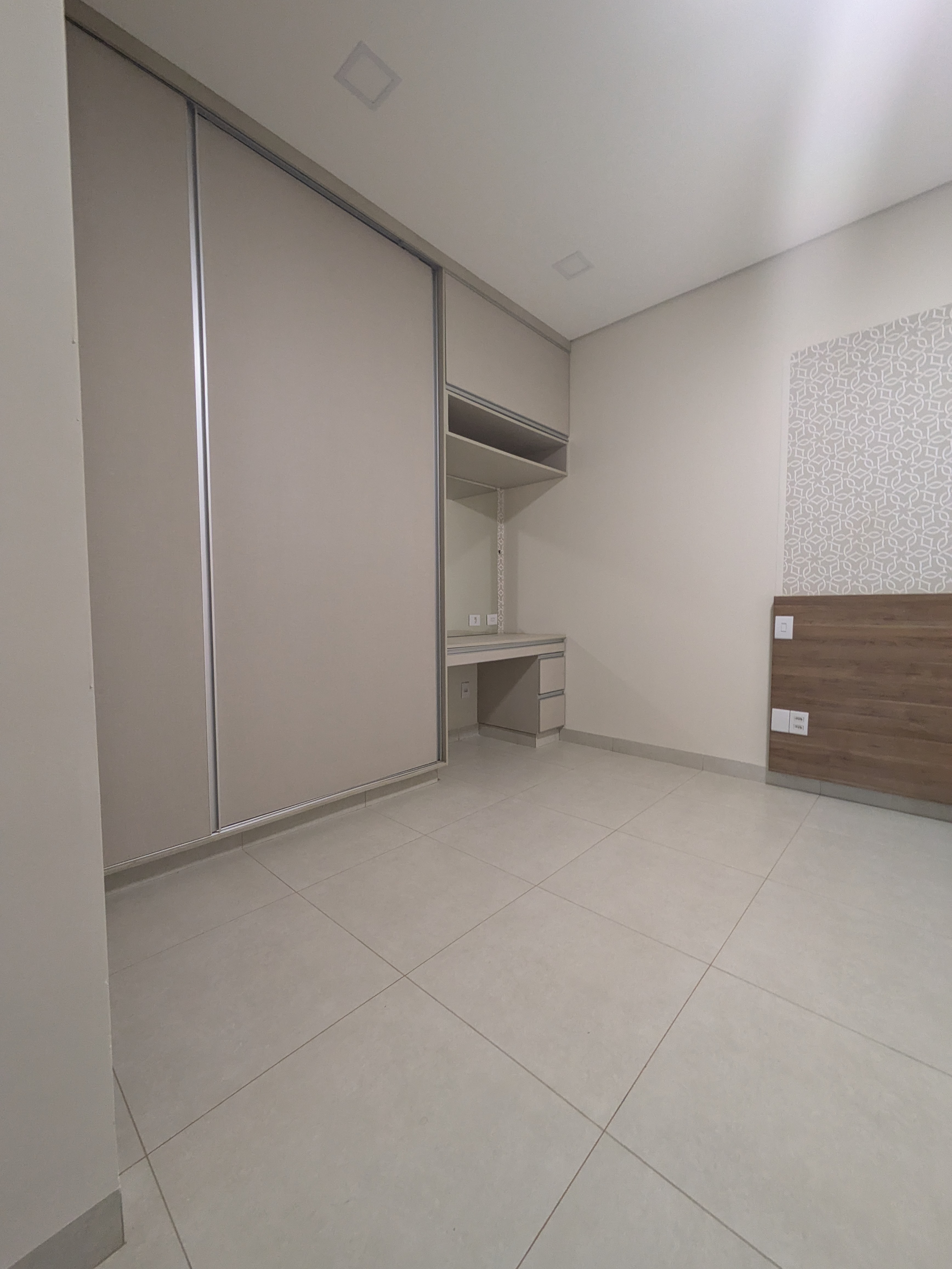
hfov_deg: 85.7
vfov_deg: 102.0
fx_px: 513
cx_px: 476
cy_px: 634
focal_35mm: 14
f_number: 2.2
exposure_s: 1/24
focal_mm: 1.83
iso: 244
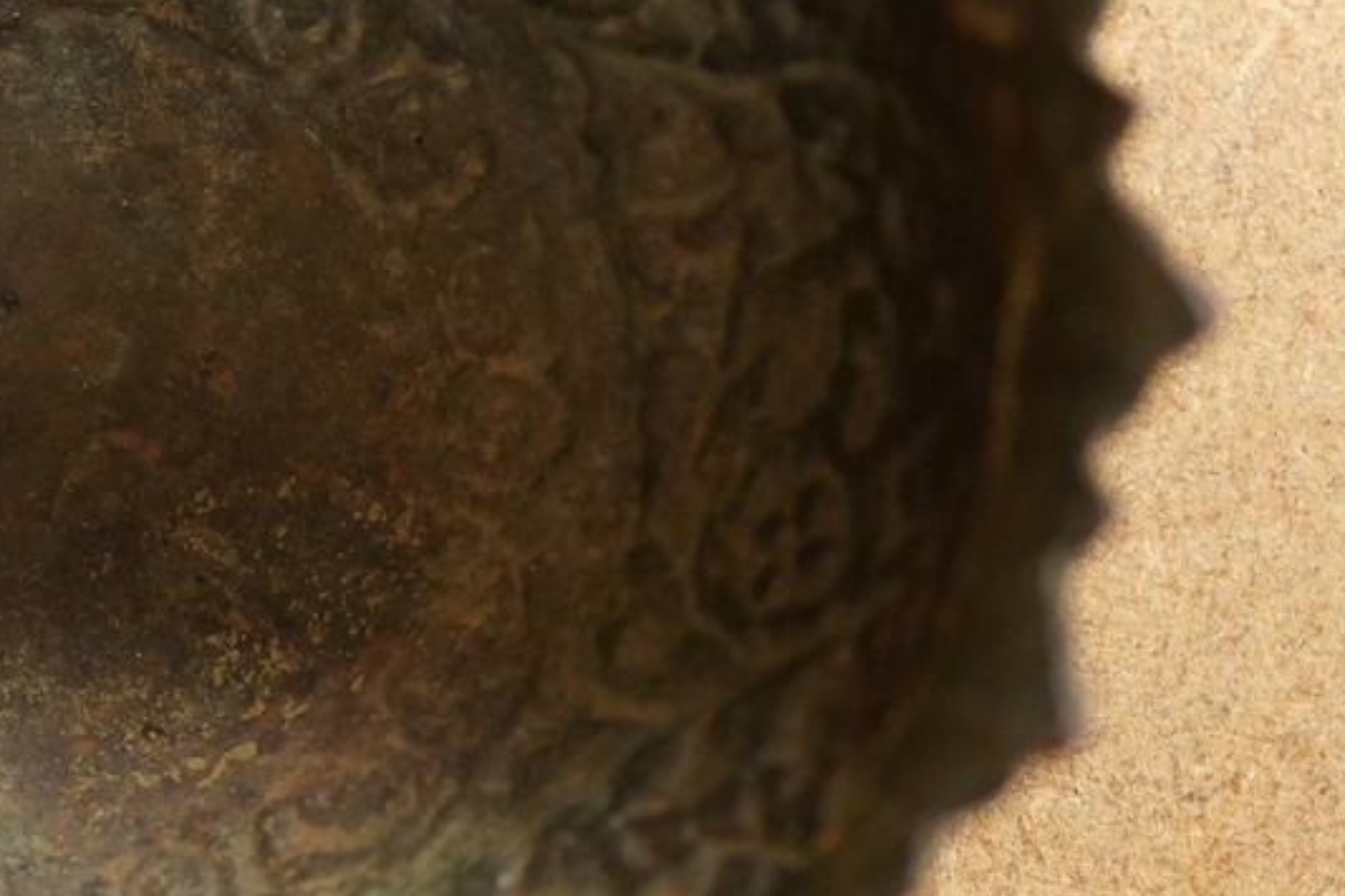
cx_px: 49
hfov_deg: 20.9
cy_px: 389
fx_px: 3548
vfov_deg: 14.4
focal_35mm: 95
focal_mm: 30
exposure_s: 1/125
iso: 2500
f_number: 3.5
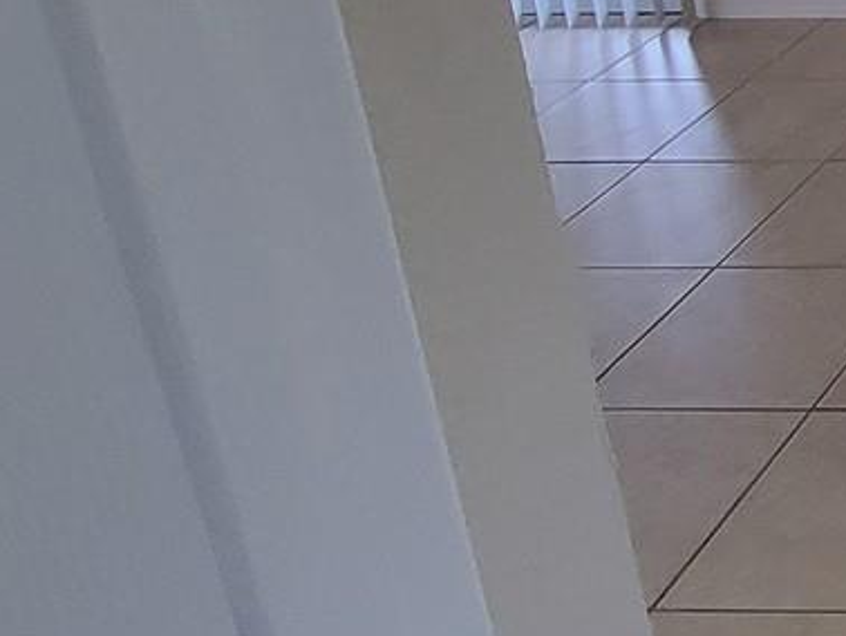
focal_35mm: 55
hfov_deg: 21.3
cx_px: 1558
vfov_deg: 23.6
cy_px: -181
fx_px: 1345
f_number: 2.2
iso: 250
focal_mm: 2.2
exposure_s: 1/60
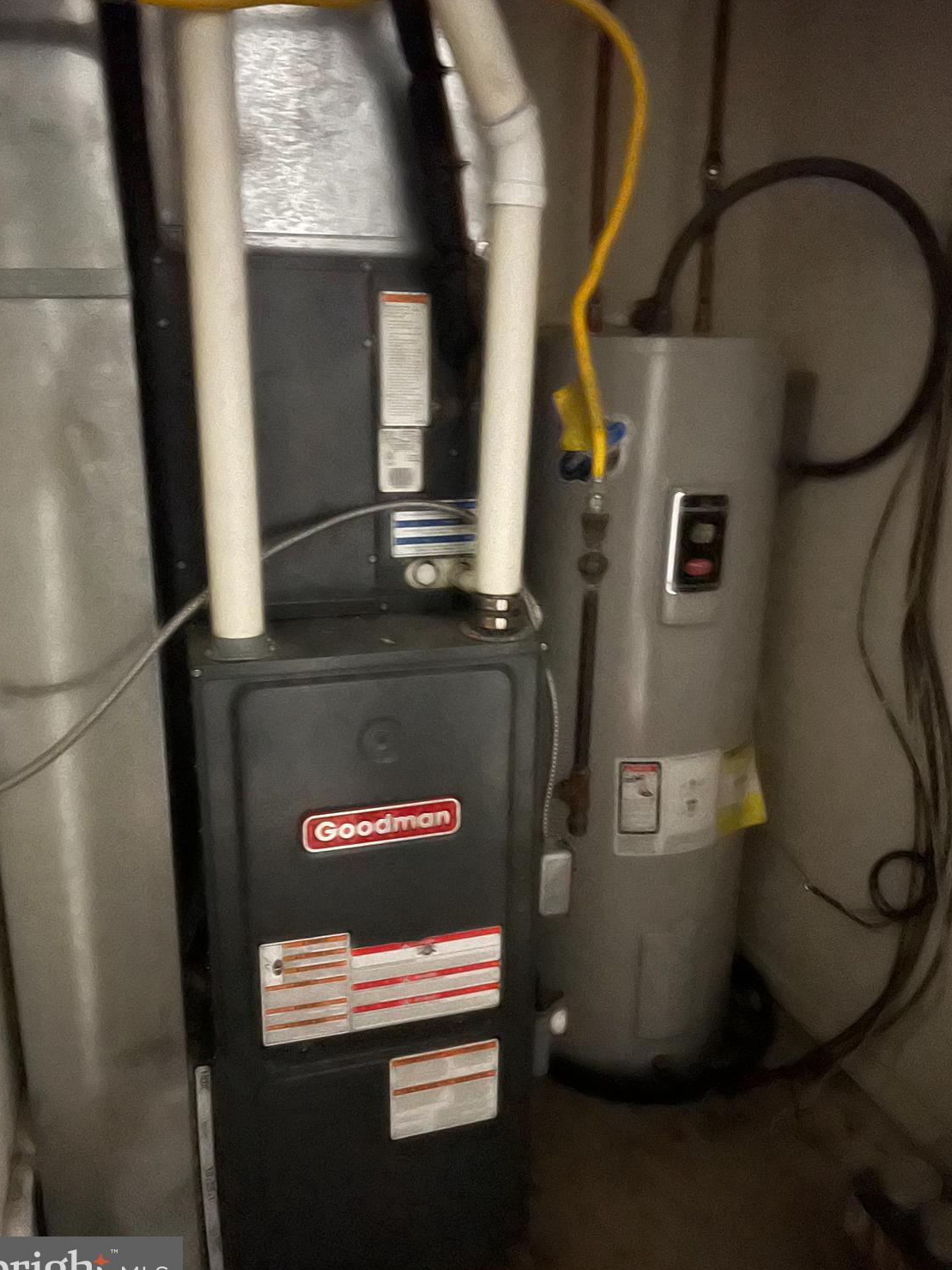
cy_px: 647
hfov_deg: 51.3
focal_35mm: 27
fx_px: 990
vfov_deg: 65.3
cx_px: 463
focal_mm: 5.7
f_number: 1.5
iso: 2500
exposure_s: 1/15
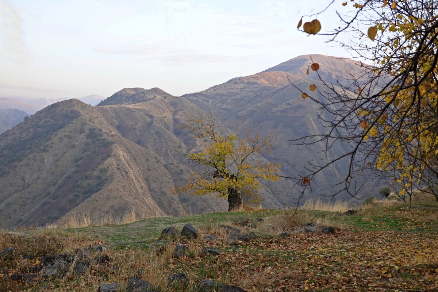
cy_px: 146
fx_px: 560
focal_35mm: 46
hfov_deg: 42.7
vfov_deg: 29.2
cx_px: 219
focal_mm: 17.19
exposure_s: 1/80
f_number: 4
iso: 125
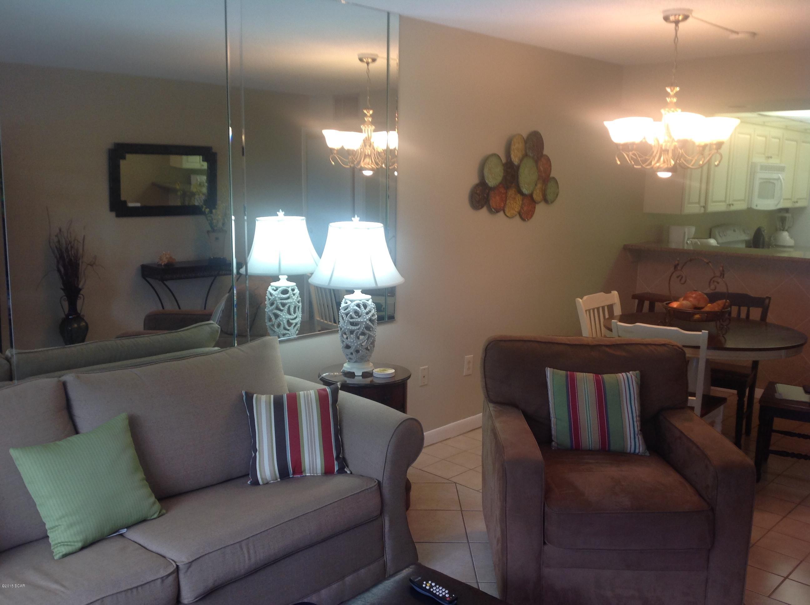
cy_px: 302
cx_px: 405
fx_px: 818
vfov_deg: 40.6
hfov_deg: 52.7
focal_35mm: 35
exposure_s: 1/30
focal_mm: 4.28
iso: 64
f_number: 2.4
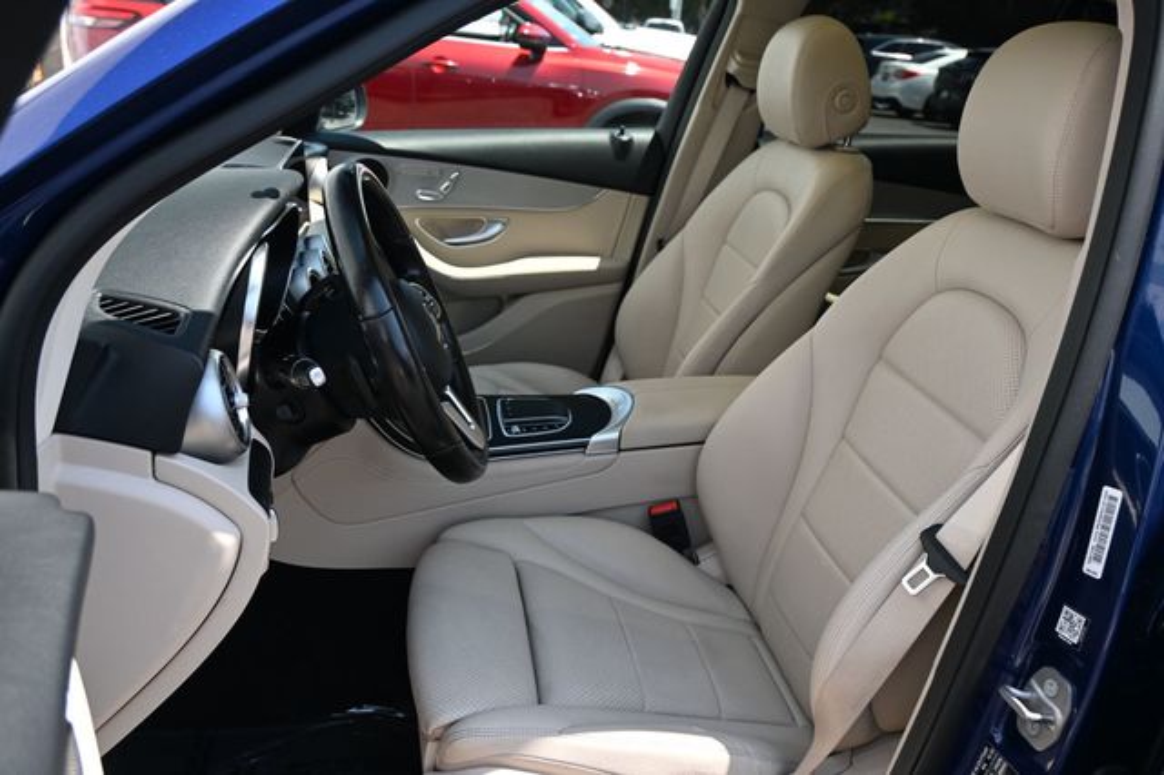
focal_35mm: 32
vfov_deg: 41.7
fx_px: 1018
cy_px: 388
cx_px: 582
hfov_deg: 59.5
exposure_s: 1/250
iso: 220
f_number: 4
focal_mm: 21
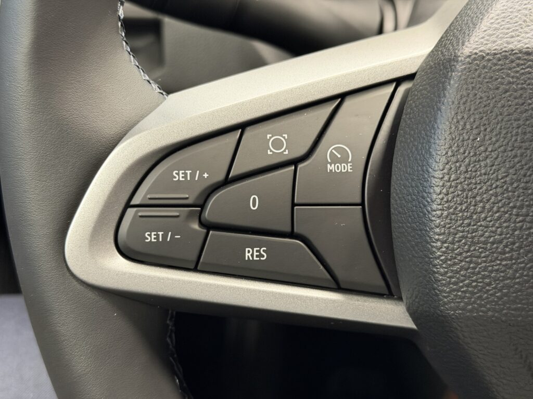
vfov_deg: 30.3
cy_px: 200
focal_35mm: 48
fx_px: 739
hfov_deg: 39.7
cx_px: 266
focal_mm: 6.76
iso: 500
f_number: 1.78
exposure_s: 1/33
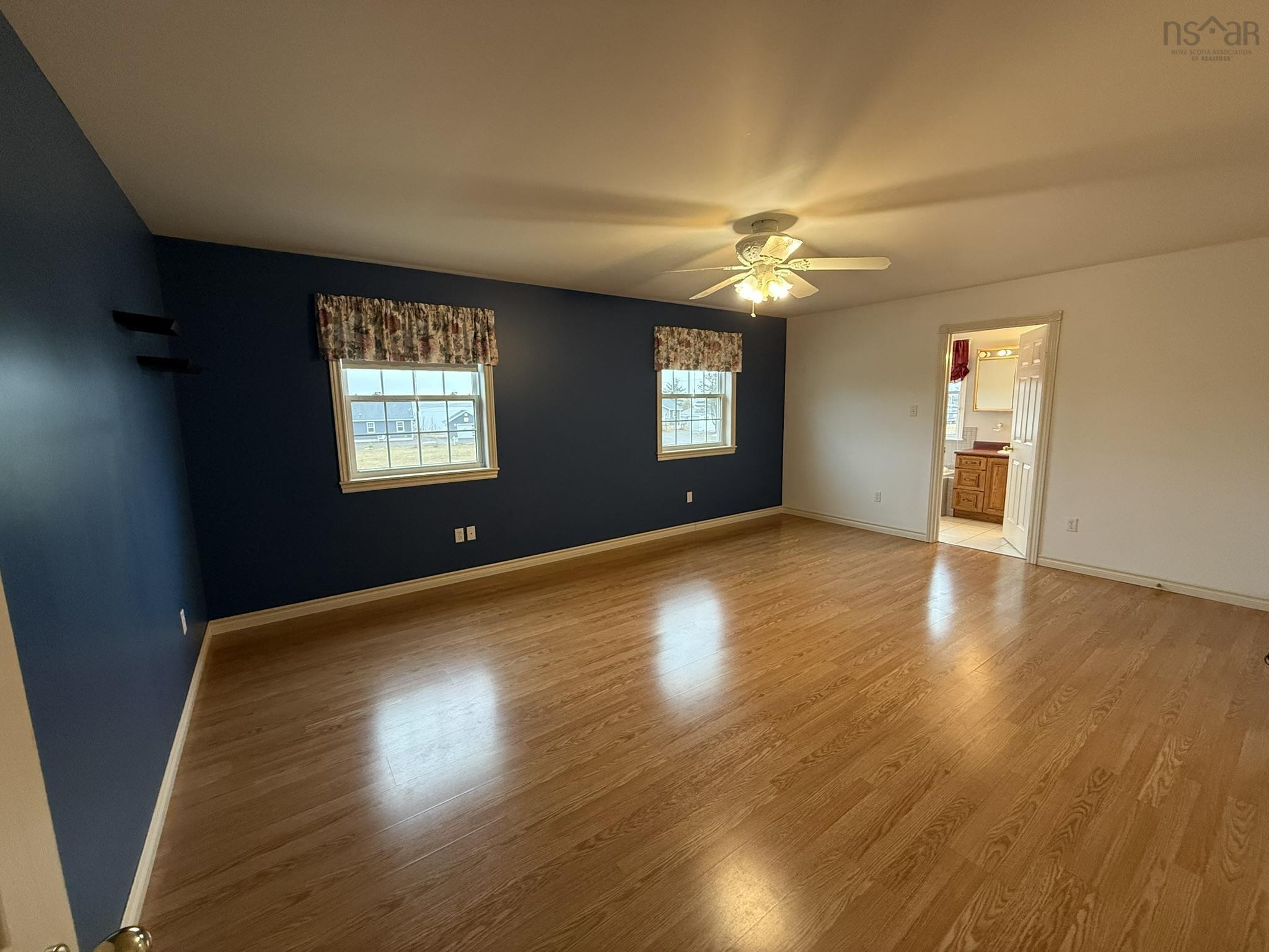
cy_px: 476
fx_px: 513
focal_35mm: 14
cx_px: 634
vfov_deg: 85.7
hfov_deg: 102.1
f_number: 2.2
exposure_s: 1/120
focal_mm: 2.22
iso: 400
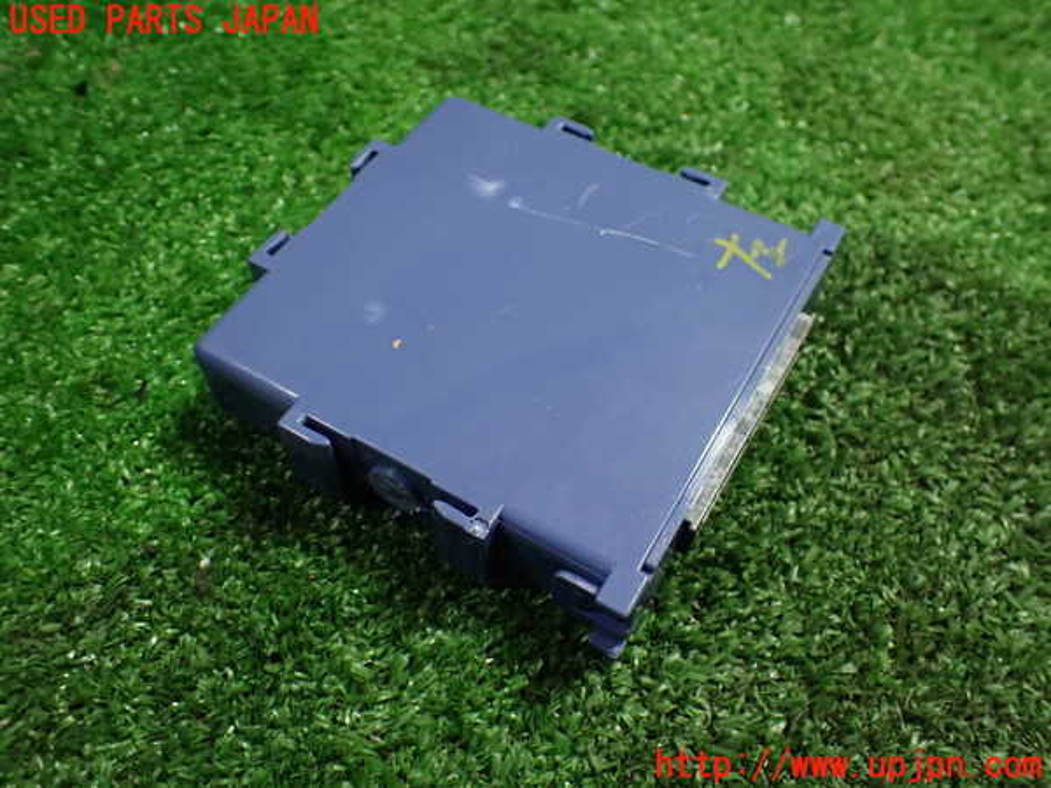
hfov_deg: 60.0
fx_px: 911
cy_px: 394
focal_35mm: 30
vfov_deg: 46.8
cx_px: 526
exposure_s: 1/100
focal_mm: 5.4
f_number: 2.3
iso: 800
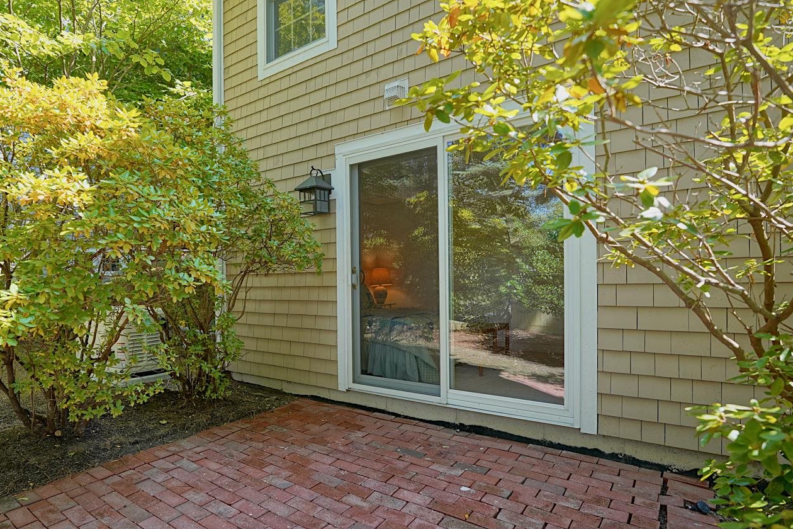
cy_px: 282
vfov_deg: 61.9
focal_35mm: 20
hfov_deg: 82.7
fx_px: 441
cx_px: 307
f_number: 4
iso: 100
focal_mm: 14
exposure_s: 1/50
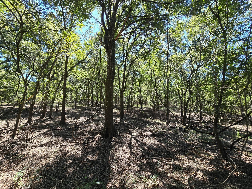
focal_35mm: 13
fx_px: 95
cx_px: 126
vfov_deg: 89.9
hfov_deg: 106.2
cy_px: 94
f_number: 2.2
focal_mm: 2.2
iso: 50
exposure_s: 1/255
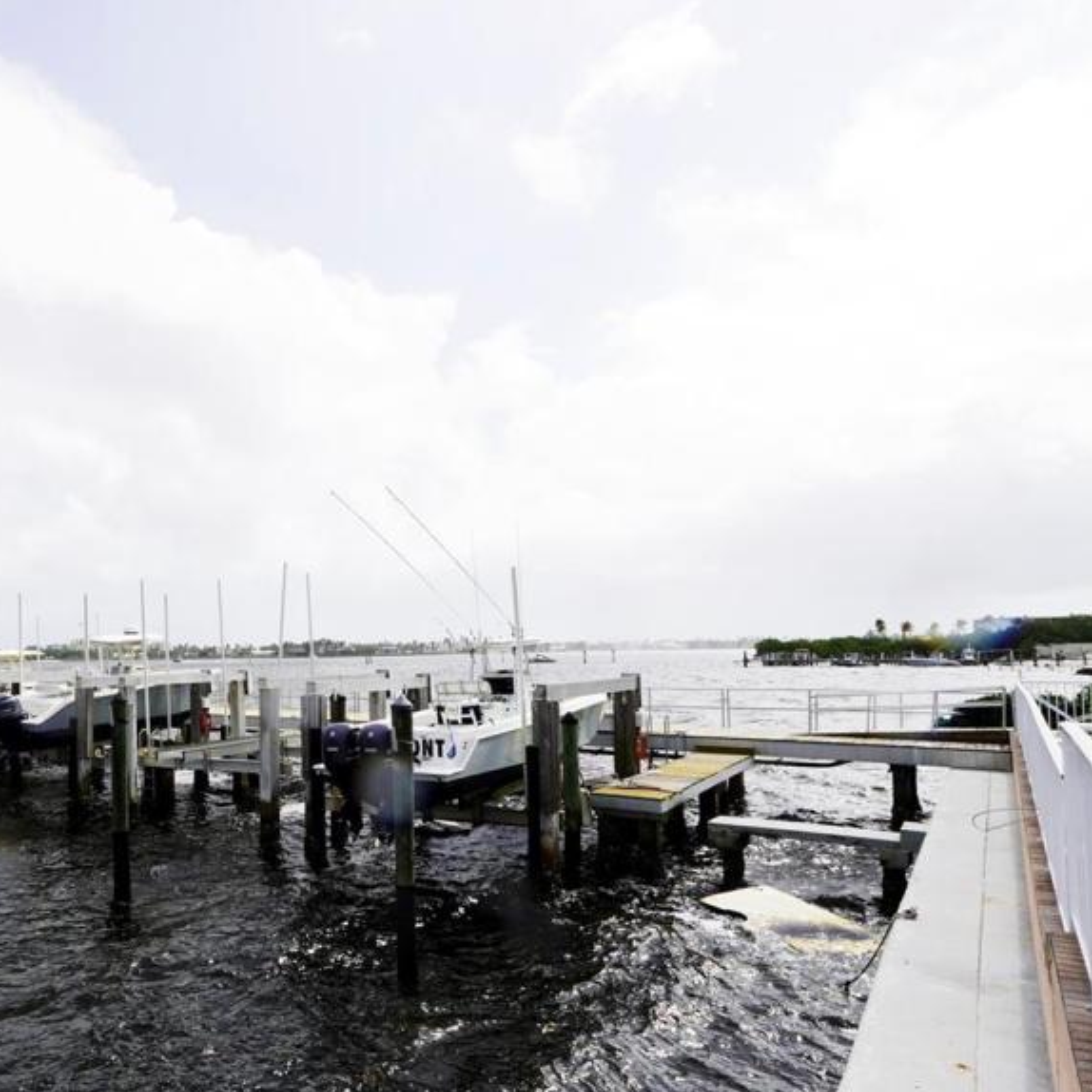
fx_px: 857
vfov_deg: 64.8
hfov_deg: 60.9
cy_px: 620
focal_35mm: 24
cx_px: 253
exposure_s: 1/250
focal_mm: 10
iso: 100
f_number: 10
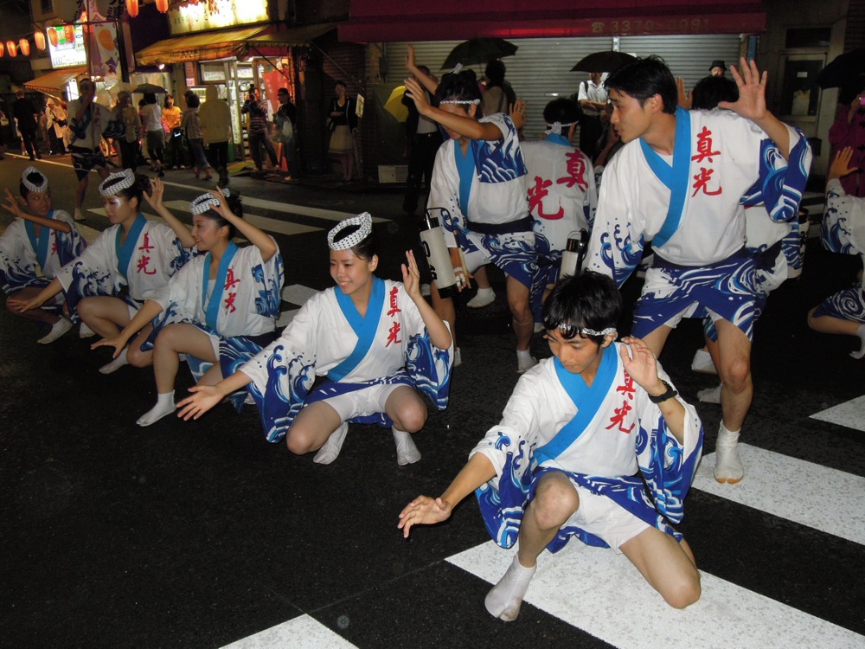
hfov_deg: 58.4
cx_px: 432
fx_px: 775
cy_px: 324
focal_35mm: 31
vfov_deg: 45.4
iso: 280
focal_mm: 5.5
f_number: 3
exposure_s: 1/30
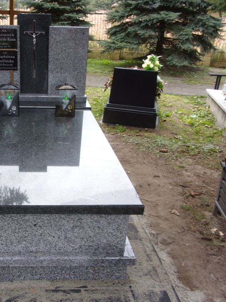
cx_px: 52
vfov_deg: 49.0
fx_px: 331
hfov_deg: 36.7
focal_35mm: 38
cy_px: 153
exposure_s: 1/56
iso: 80
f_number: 3.9
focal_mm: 5.1
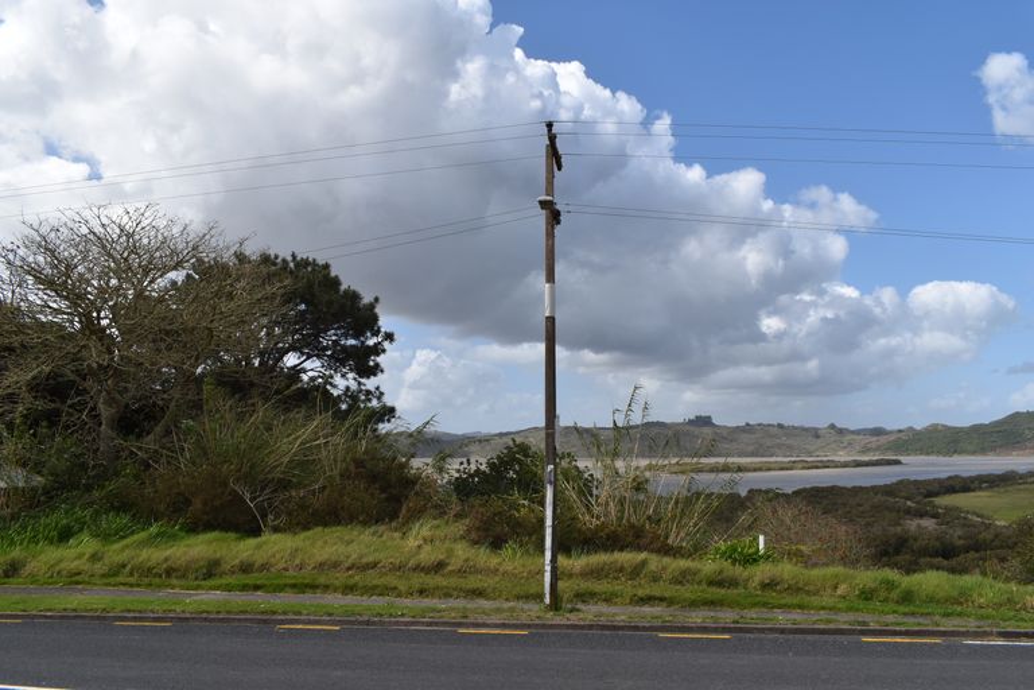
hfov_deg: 67.4
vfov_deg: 47.9
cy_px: 345
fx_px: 775
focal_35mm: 27
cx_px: 517
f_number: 11
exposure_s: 1/200
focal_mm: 18
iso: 100
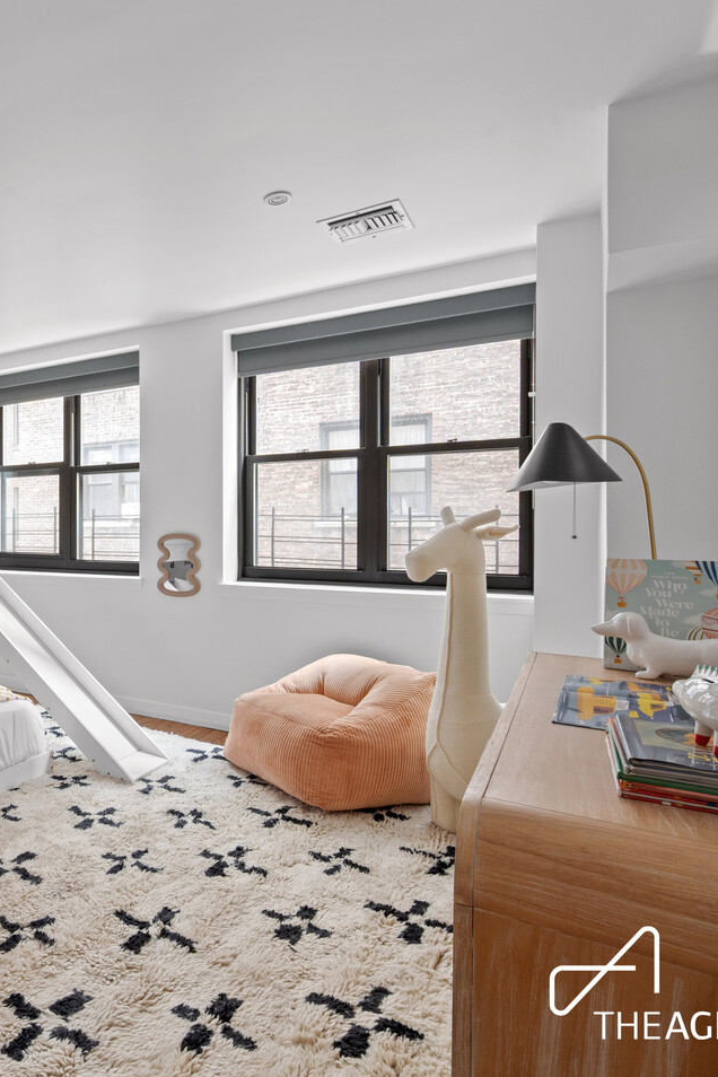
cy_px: 561
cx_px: 46
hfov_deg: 49.6
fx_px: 658
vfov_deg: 78.5
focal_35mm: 22
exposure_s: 3
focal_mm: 14
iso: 400
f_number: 11
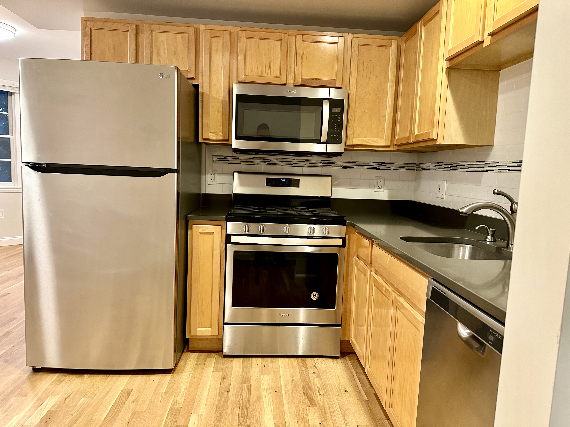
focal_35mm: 24
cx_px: 285
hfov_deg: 71.6
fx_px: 395
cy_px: 214
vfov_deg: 56.8
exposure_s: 1/60
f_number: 1.78
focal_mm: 6.86
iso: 400
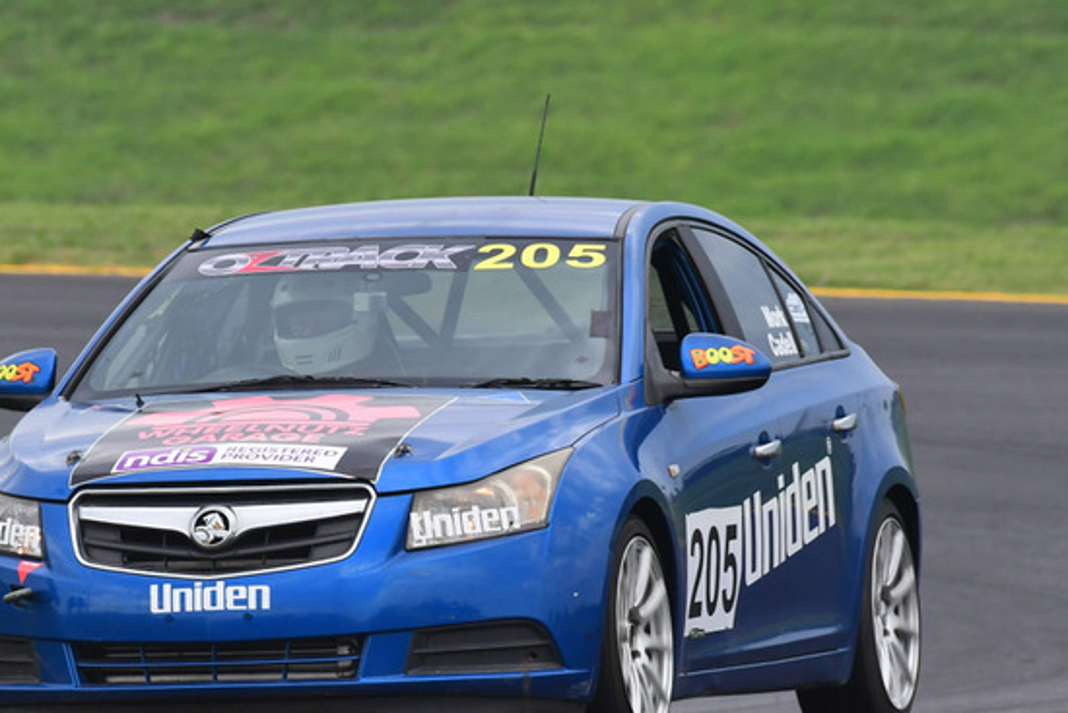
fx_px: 27210
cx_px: 313
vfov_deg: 1.5
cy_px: 361
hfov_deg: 2.2
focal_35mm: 917
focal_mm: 420
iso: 1000
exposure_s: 1/640
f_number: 10
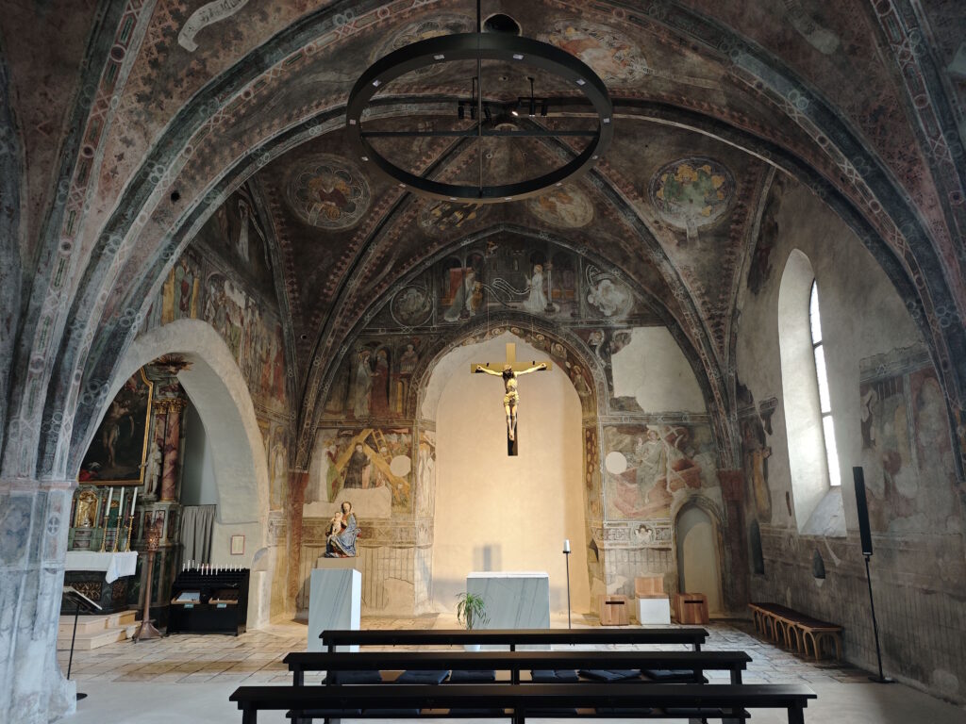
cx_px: 483
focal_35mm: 23
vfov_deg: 58.9
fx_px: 642
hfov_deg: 73.9
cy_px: 362
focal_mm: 8.72
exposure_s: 1/33.3
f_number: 1.63
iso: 800
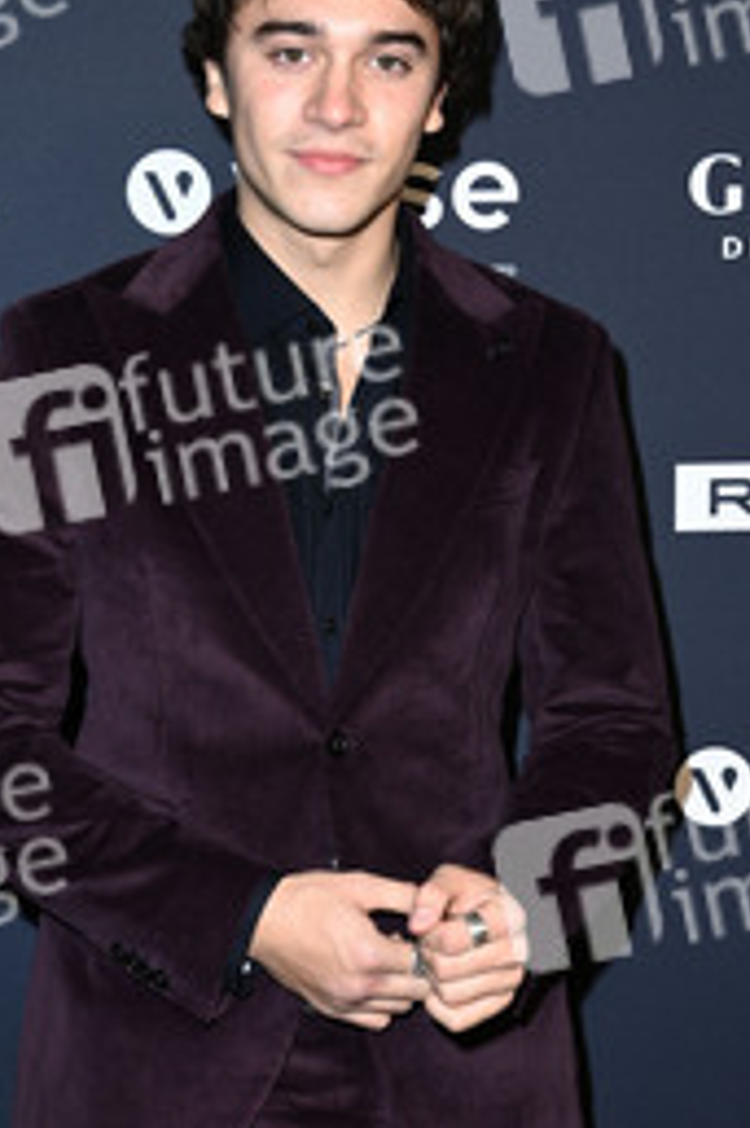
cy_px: 650
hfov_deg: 15.7
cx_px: 320
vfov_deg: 23.4
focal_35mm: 87
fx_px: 2722
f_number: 5.6
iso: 640
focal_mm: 56
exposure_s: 1/250
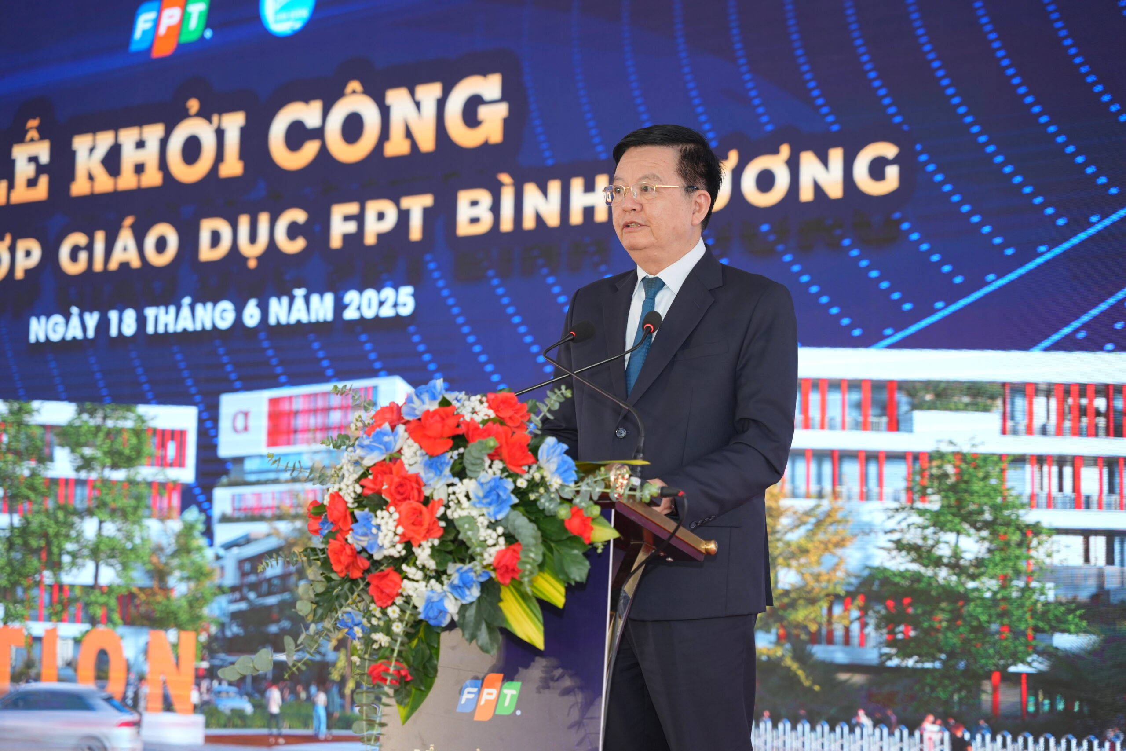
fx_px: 2189
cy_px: 376
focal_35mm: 70
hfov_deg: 28.8
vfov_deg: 19.5
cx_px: 563
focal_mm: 70
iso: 640
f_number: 2.8
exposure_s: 1/250
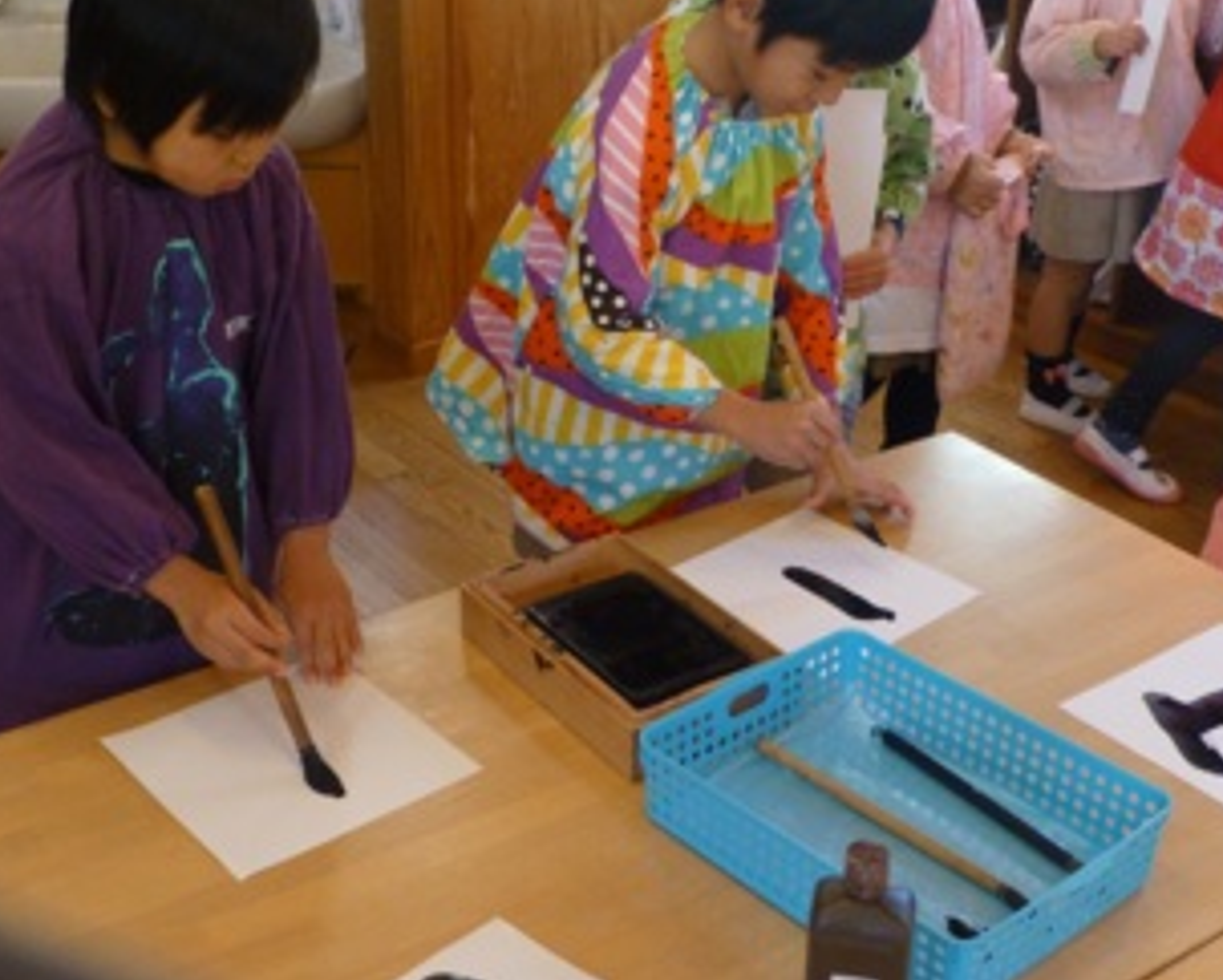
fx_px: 1883
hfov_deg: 35.9
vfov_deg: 29.2
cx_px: 551
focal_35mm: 52
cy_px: 458
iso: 800
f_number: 4.1
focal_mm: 7.9
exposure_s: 1/125
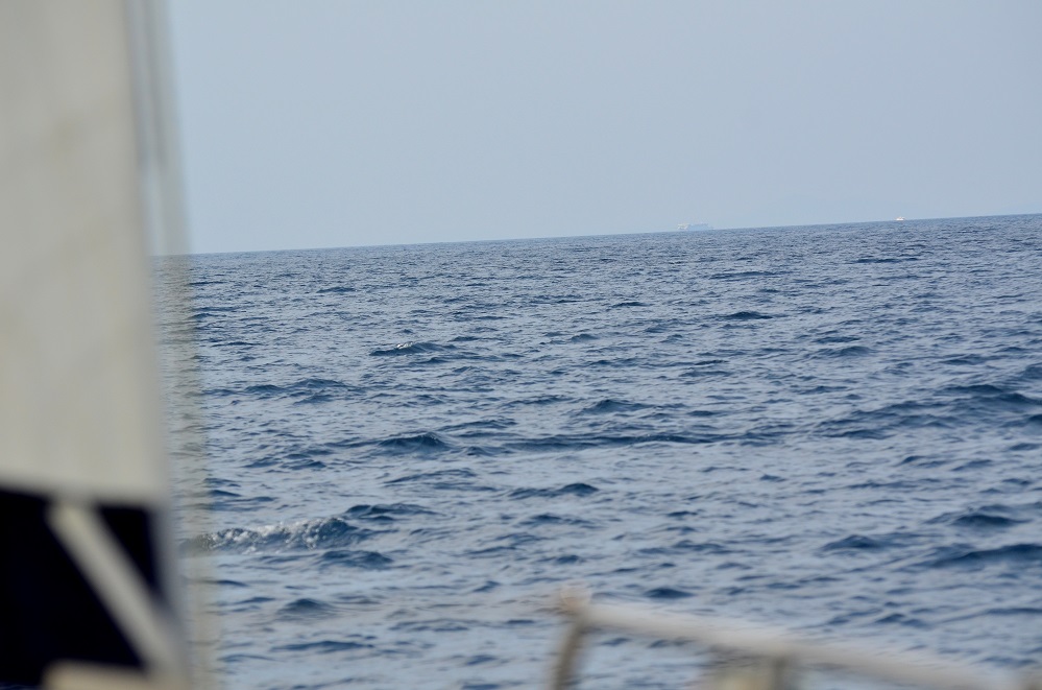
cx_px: 521
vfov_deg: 5.9
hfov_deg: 8.9
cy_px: 345
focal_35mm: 232
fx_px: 6714
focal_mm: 155
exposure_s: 1/2500
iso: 400
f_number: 5.6
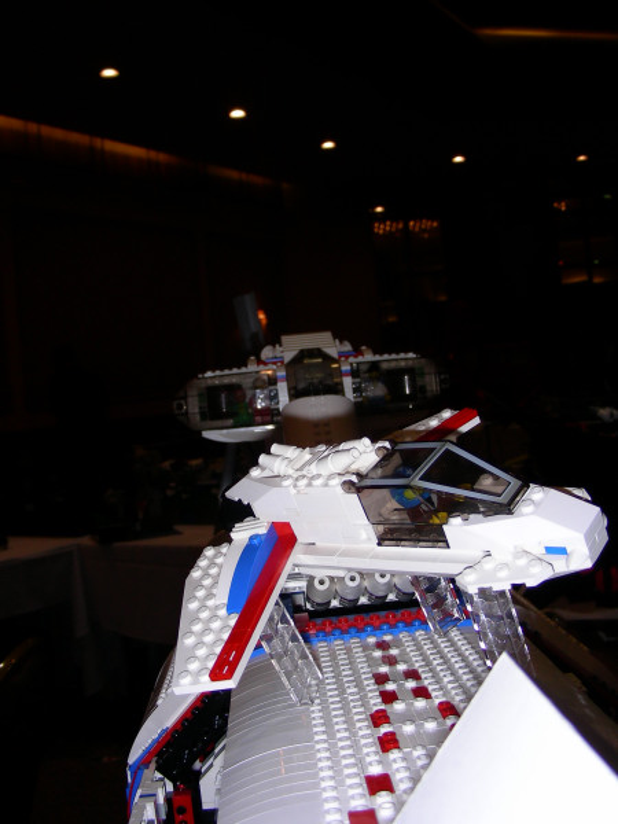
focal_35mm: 38
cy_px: 412
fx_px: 905
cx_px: 309
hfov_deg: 37.7
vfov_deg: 49.0
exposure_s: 1/60.1
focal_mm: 6.3
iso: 50
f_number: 3.5
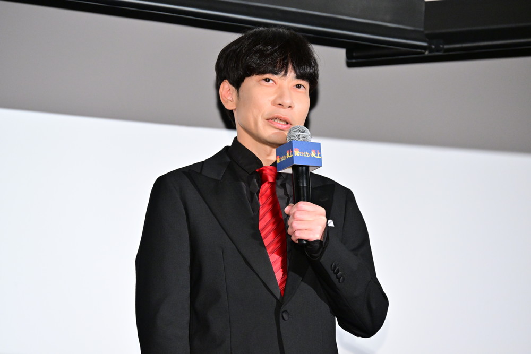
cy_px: 177
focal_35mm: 180
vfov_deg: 7.6
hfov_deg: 11.4
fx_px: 2655
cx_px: 266
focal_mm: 180
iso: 4000
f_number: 6.3
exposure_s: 1/200
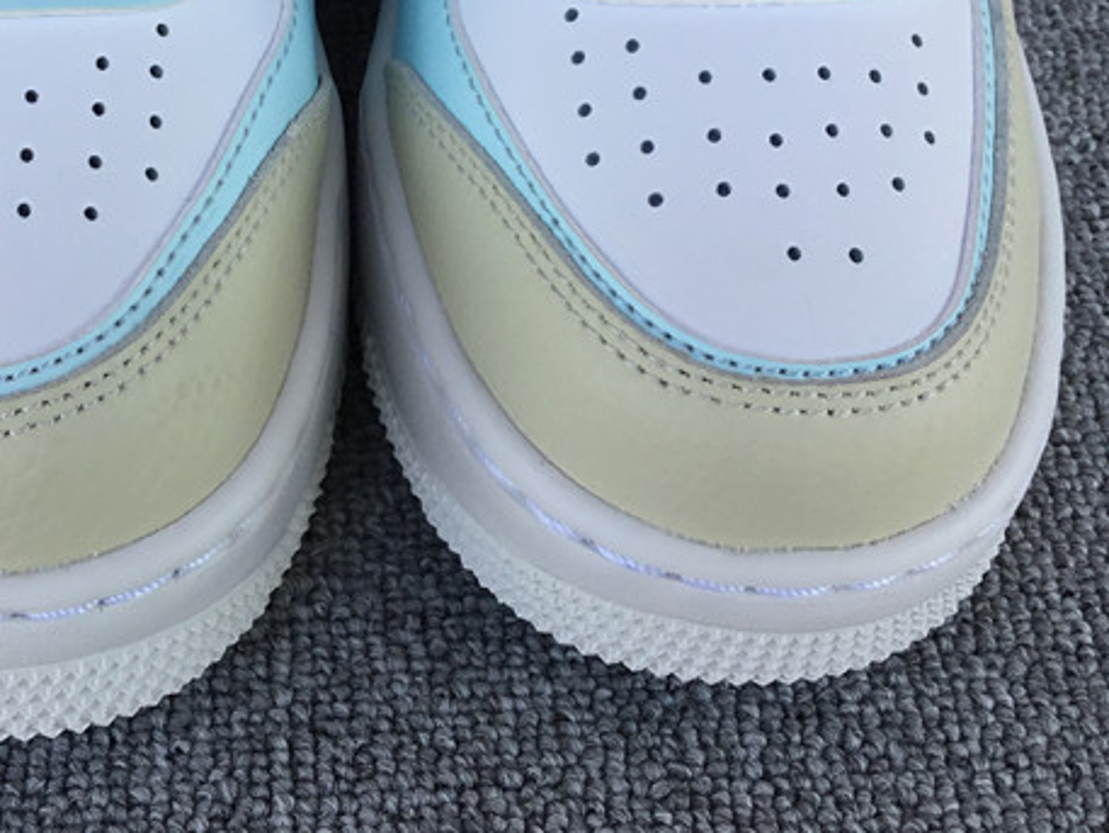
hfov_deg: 31.4
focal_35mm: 61
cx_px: 354
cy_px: 152
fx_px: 1955
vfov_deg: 23.6
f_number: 2.4
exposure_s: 1/238
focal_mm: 3.3
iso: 25
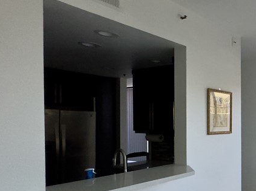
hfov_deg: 42.0
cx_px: 285
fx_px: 251
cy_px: 126
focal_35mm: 34
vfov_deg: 41.3
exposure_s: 1/60
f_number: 2.2
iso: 800
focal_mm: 2.22
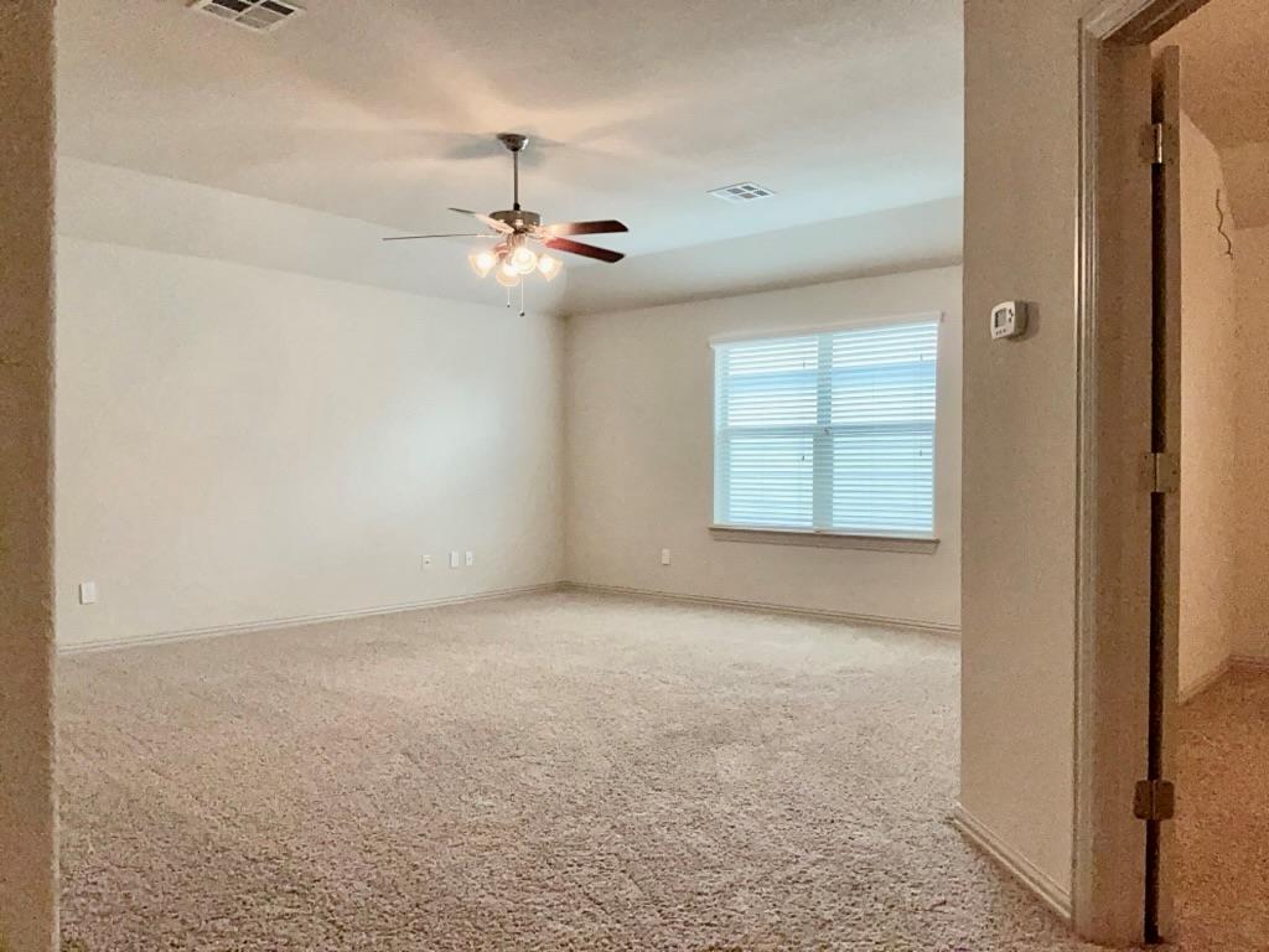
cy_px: 476
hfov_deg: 65.3
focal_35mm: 27
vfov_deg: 51.4
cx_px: 634
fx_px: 990
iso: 400
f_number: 1.8
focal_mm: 3
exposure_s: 1/100
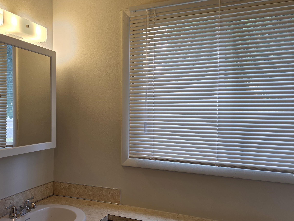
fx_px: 263
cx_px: 127
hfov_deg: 58.1
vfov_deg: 45.3
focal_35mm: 31
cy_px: 125
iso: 50
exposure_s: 1/120
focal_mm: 6.3
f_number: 1.7
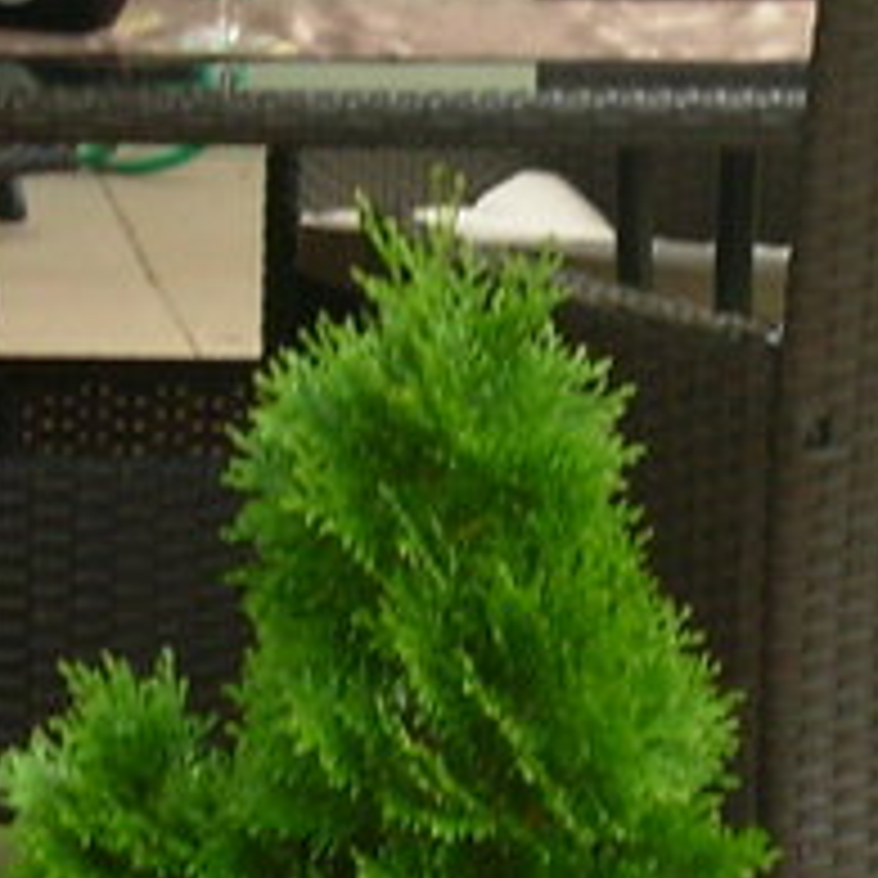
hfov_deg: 5.0
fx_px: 10015
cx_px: 1234
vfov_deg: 5.0
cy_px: 513
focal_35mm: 349
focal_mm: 10.5
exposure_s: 1/352
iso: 50
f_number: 3.4
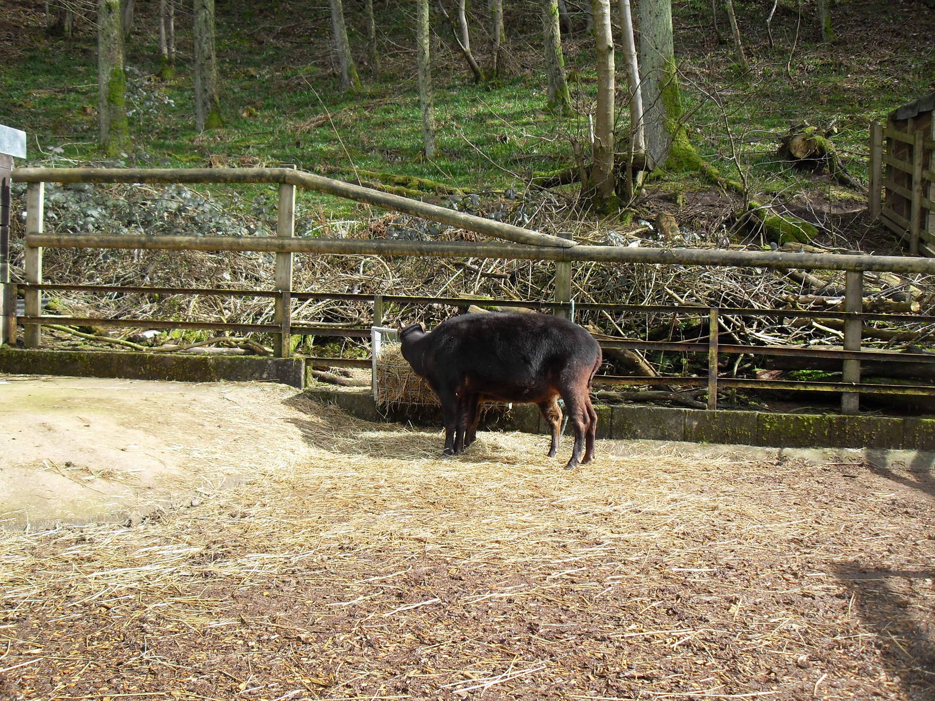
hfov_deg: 50.1
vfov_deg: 38.7
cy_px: 350
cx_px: 468
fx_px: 999
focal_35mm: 37
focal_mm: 6.3
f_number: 2.8
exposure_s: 1/180
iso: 80
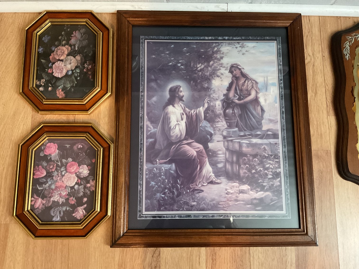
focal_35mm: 29
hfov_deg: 61.7
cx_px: 180
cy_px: 134
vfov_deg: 48.2
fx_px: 301
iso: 400
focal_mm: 3
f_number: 1.8
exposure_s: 1/30
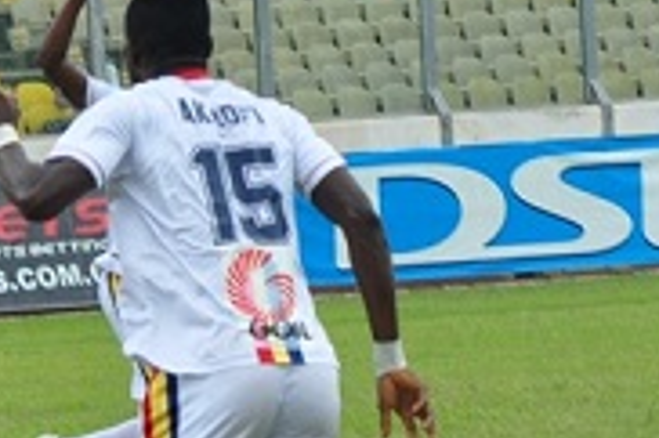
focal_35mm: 576
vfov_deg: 2.4
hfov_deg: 3.6
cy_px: 90
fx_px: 10534
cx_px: -340
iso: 320
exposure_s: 1/200
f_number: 10
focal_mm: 100
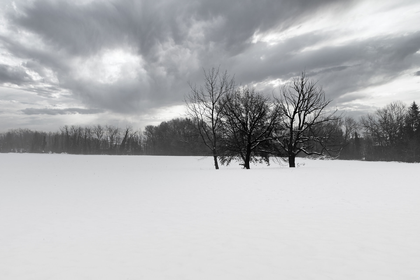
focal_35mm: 34
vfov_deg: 38.9
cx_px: 210
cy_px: 140
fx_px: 397
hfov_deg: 55.8
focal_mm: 34
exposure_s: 1/125
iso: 160
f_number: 8
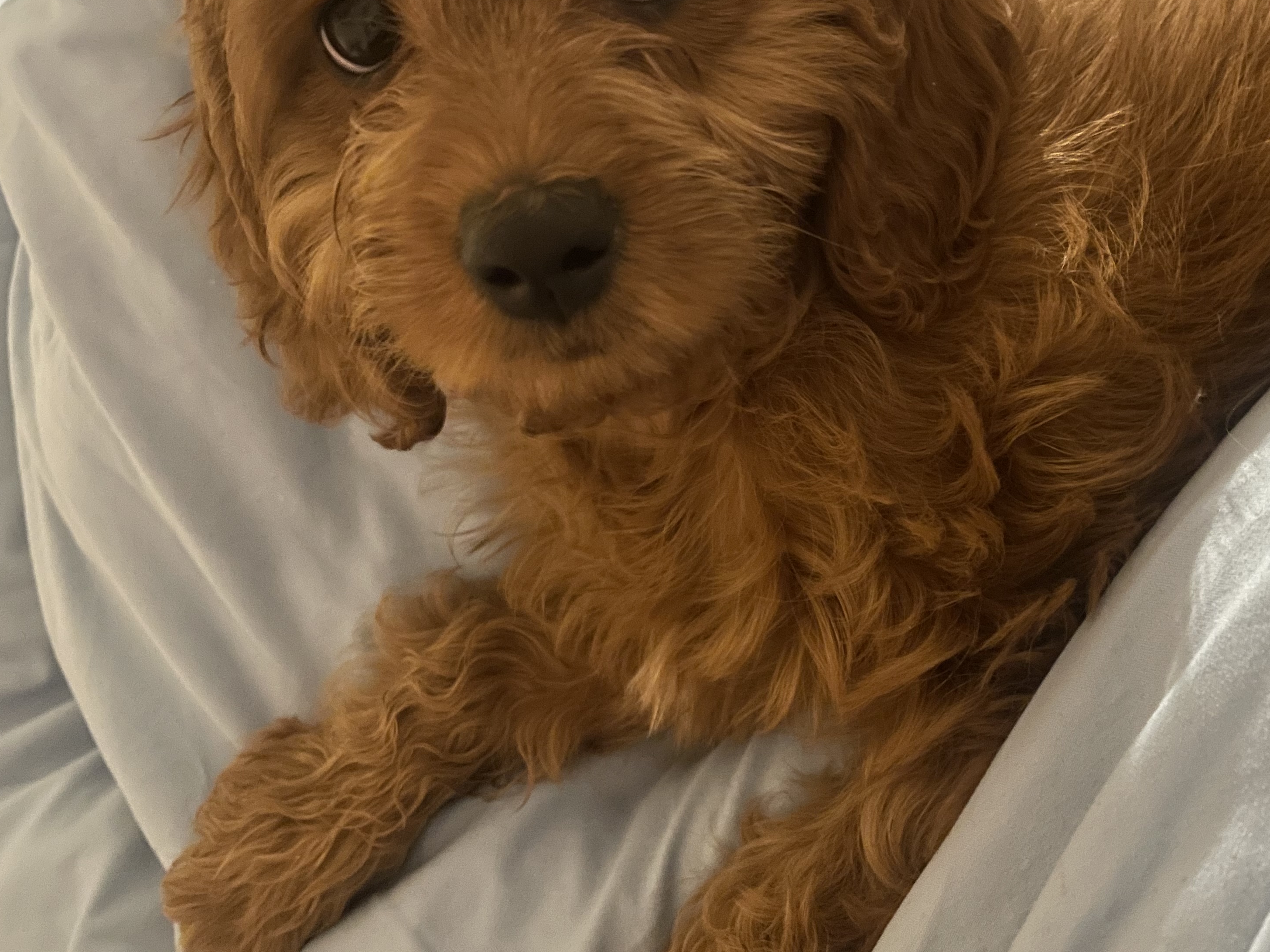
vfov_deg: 39.6
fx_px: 1321
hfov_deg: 50.7
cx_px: 812
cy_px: 409
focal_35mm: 36
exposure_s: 1/11
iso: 500
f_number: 1.6
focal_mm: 4.2
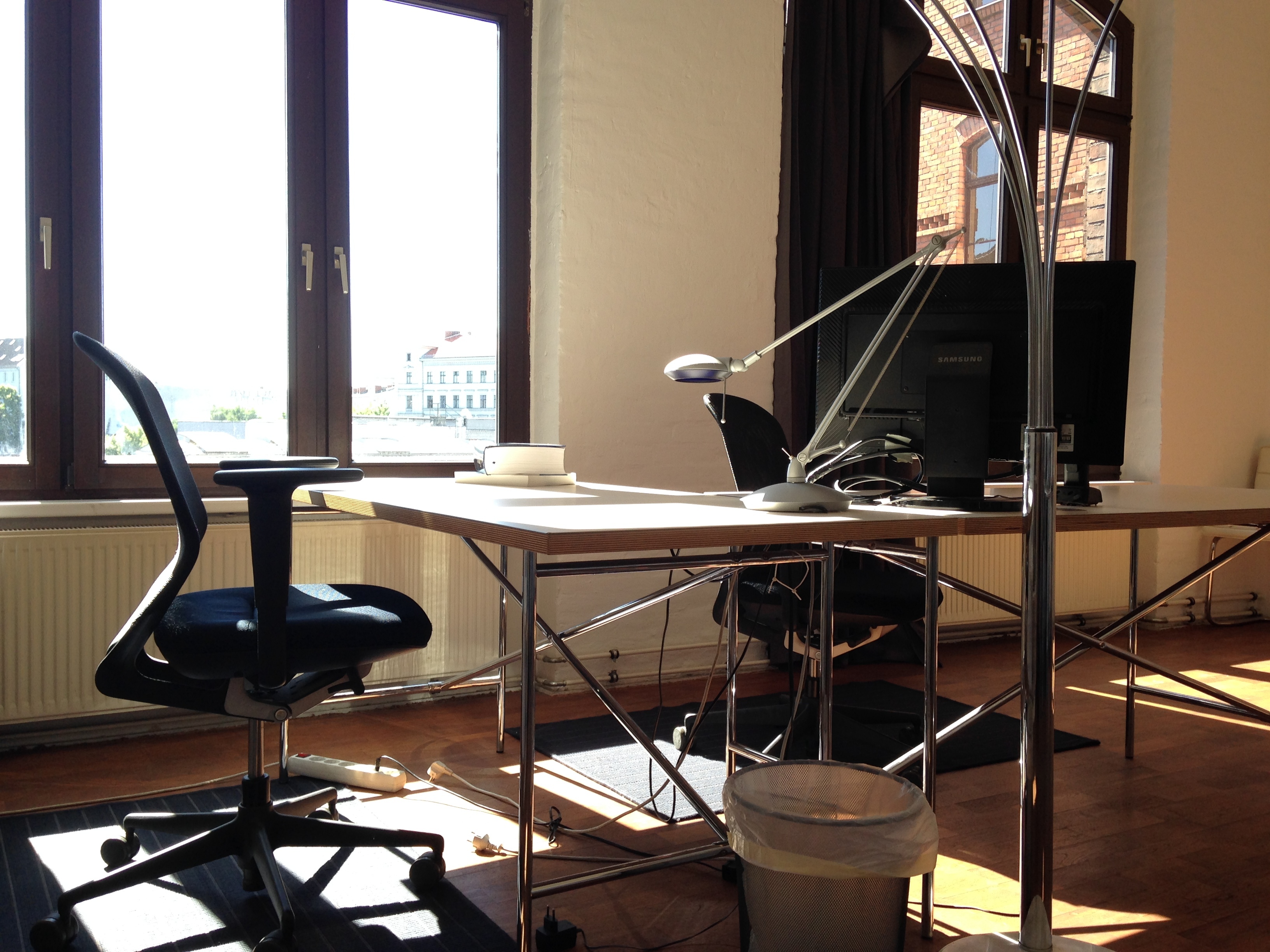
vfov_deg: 42.9
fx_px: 1211
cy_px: 476
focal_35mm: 33
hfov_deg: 55.4
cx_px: 635
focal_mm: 4.12
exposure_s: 1/129
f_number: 2.4
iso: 50
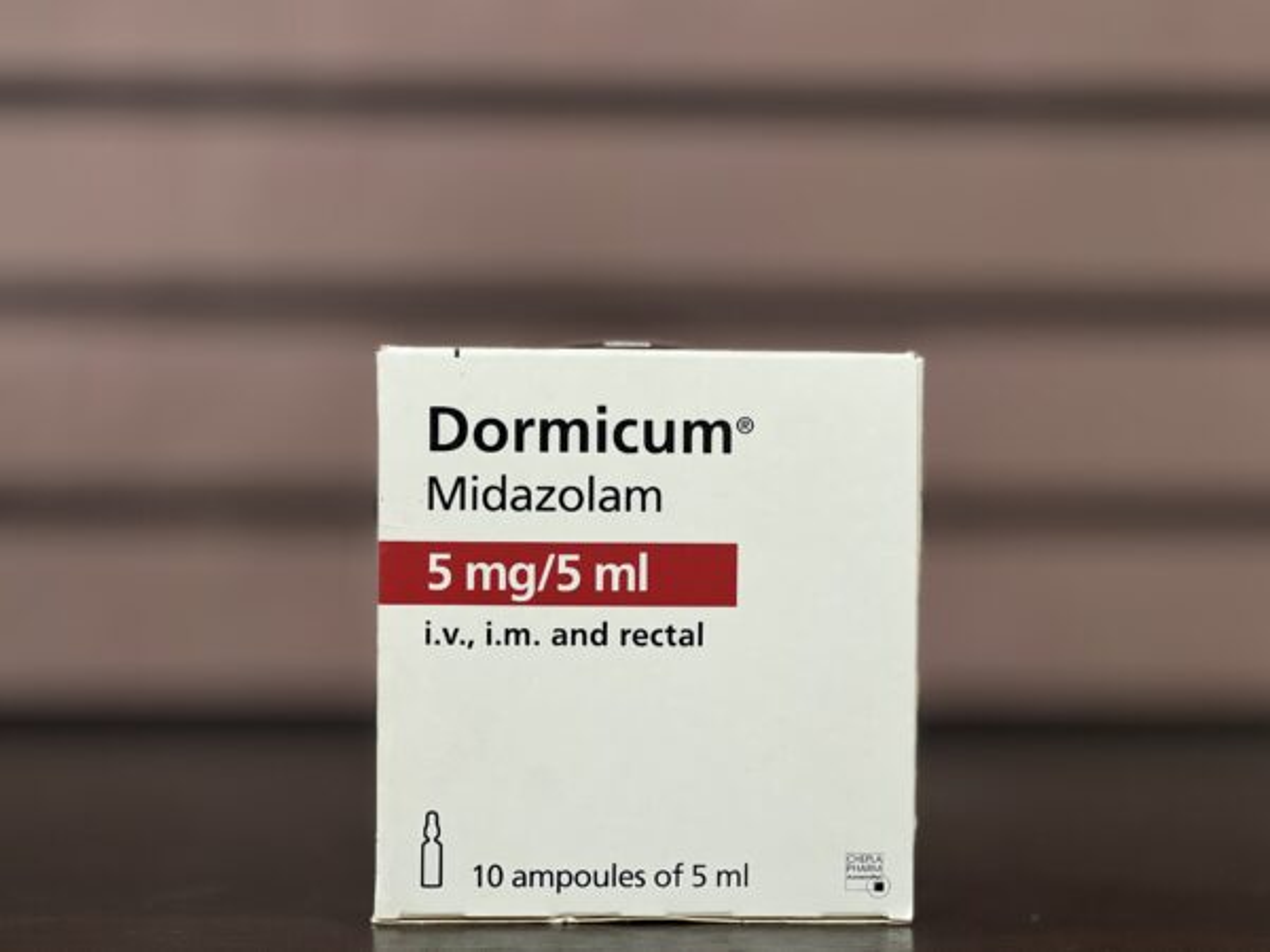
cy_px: 476
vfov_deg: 19.1
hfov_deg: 25.3
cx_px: 635
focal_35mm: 77
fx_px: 2825
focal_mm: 9
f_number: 2.8
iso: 250
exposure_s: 1/34
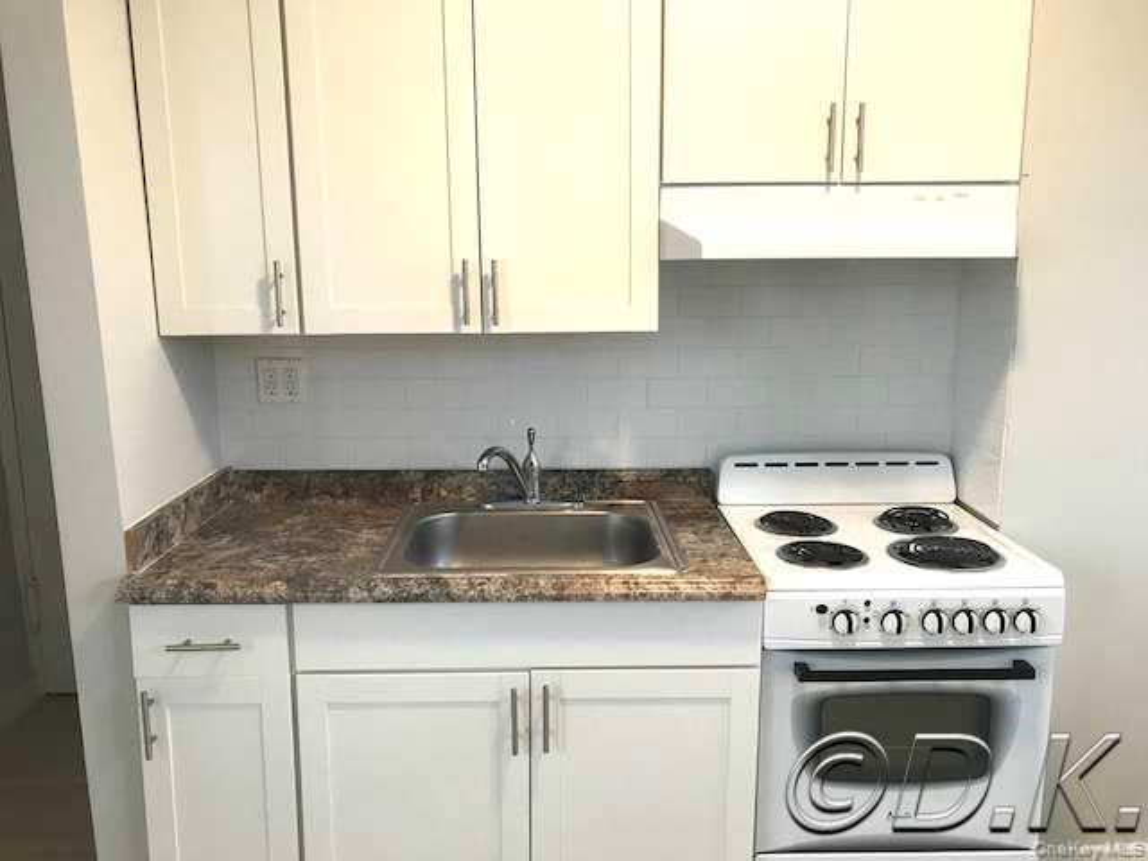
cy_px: 430
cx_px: 574
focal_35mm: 28
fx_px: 929
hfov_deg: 63.4
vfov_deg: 49.7
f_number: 1.8
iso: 32
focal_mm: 3.99
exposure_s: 1/30
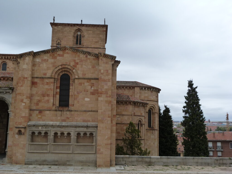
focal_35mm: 37
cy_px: 87
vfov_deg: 38.7
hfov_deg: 50.1
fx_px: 248
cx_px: 116
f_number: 5.6
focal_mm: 6.7
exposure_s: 1/250
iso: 125
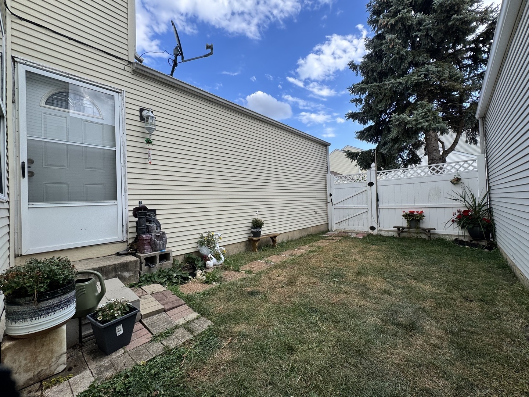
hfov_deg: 102.1
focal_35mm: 14
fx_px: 214
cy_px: 198
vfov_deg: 85.7
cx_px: 264
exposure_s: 1/346
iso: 40
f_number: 2.2
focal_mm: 2.22
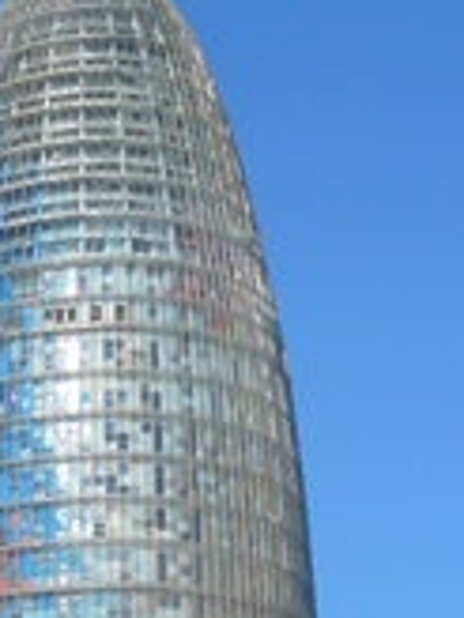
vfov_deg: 10.6
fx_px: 3288
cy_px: 754
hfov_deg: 8.1
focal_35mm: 184
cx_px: 91
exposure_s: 1/800
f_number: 4.1
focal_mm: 10.3
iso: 100
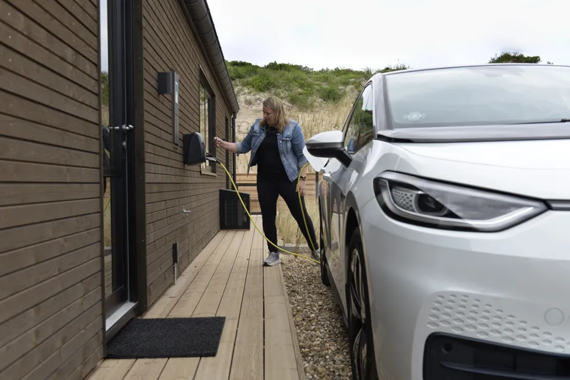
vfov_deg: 35.1
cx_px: 285
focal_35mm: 38
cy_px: 190
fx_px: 602
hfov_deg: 50.7
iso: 200
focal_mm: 38
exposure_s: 1/320
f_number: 7.1
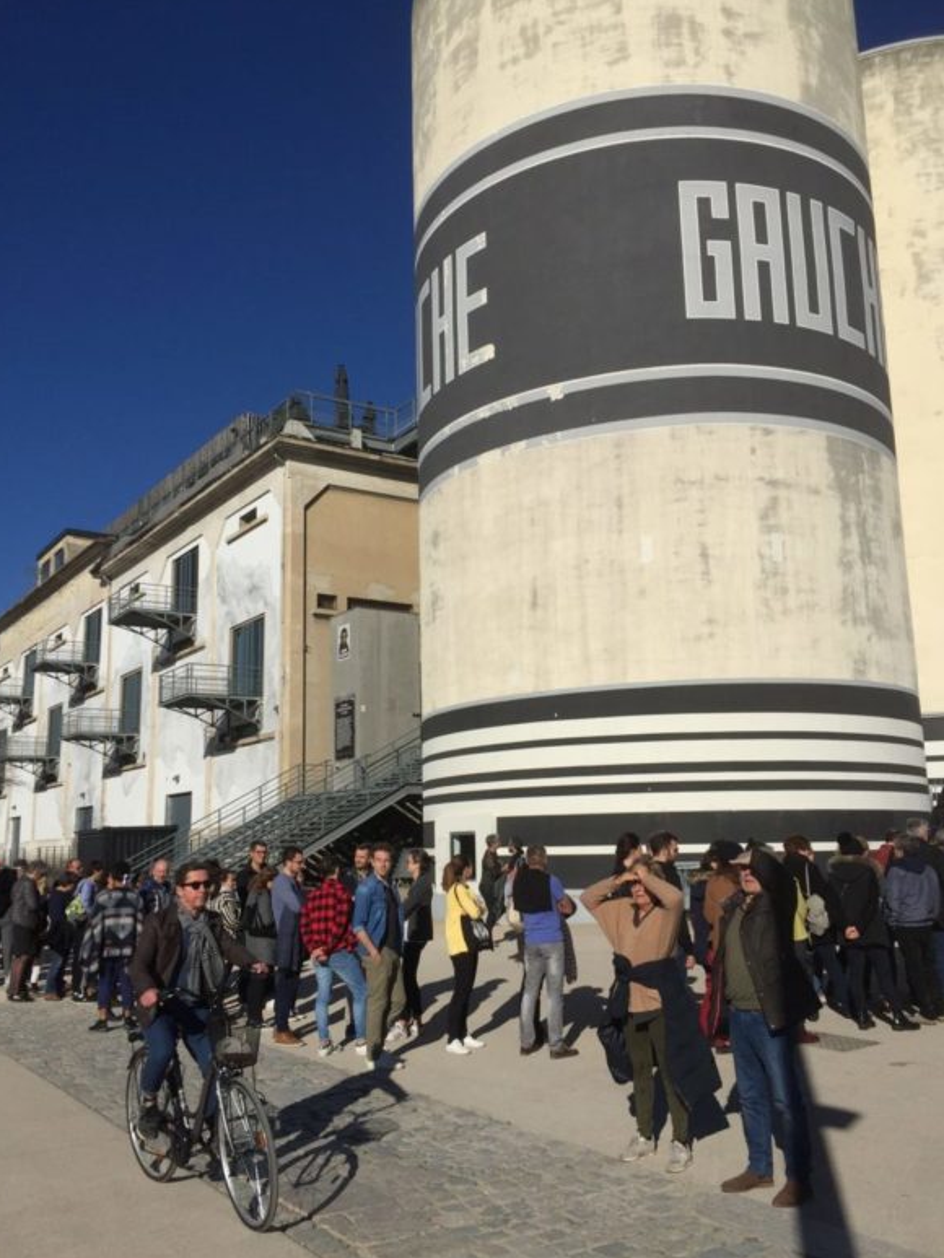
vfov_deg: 60.0
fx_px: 1091
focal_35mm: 30
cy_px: 635
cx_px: 470
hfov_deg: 46.8
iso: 32
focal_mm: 4.15
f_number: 2.2
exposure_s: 1/6623
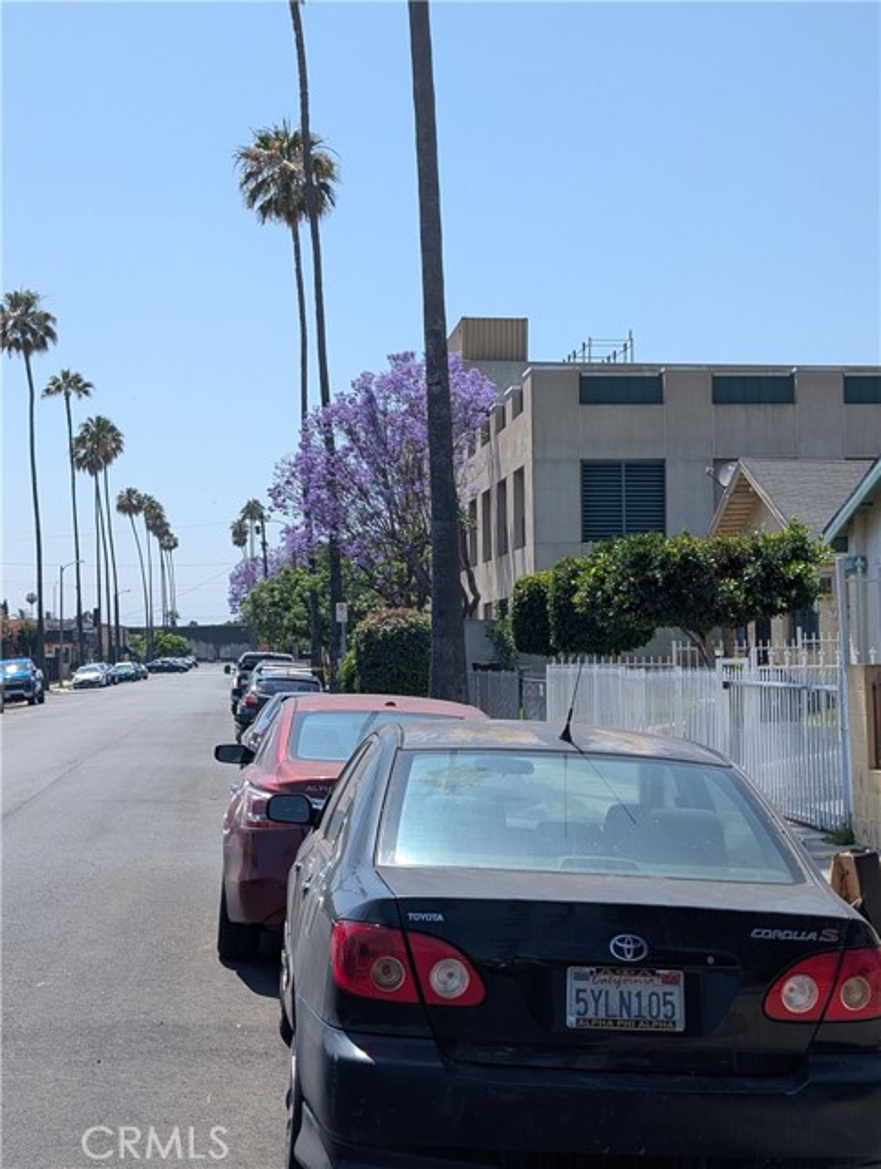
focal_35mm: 49
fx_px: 1658
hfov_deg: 29.8
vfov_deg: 38.9
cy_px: 584
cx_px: 440
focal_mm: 6.9
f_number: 1.68
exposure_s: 1/1156
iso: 22
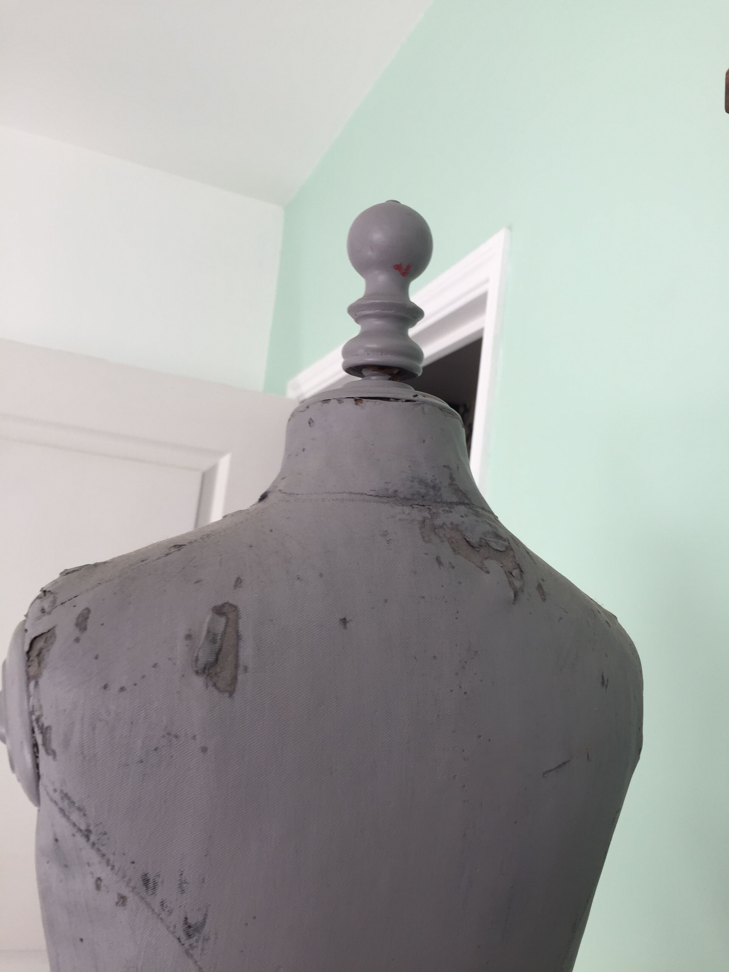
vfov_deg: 61.7
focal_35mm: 29
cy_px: 486
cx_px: 364
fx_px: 814
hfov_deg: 48.2
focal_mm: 4.15
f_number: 2.2
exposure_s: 1/50
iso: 32
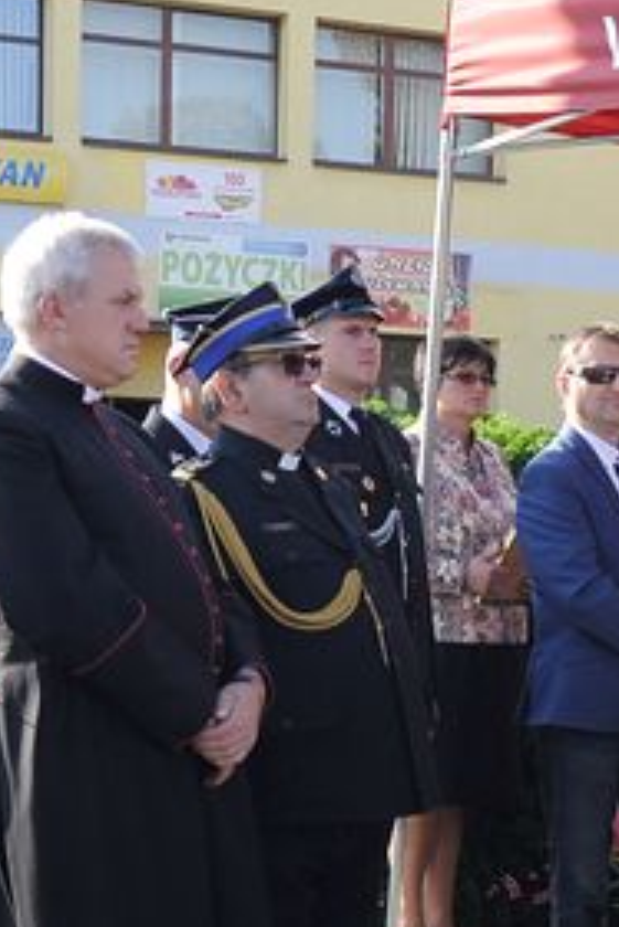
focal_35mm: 100
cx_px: 573
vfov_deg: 20.0
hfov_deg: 13.6
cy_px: 846
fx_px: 2576
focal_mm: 22
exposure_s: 1/250
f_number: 8
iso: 400
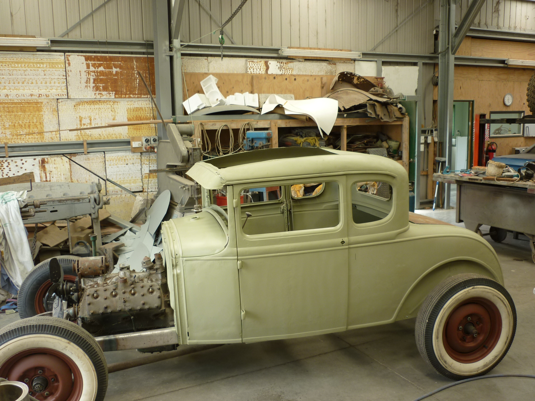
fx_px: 510
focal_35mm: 33
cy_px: 200
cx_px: 268
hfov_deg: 55.4
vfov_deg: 42.9
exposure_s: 1/100
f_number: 2.8
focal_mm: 5.5
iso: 80
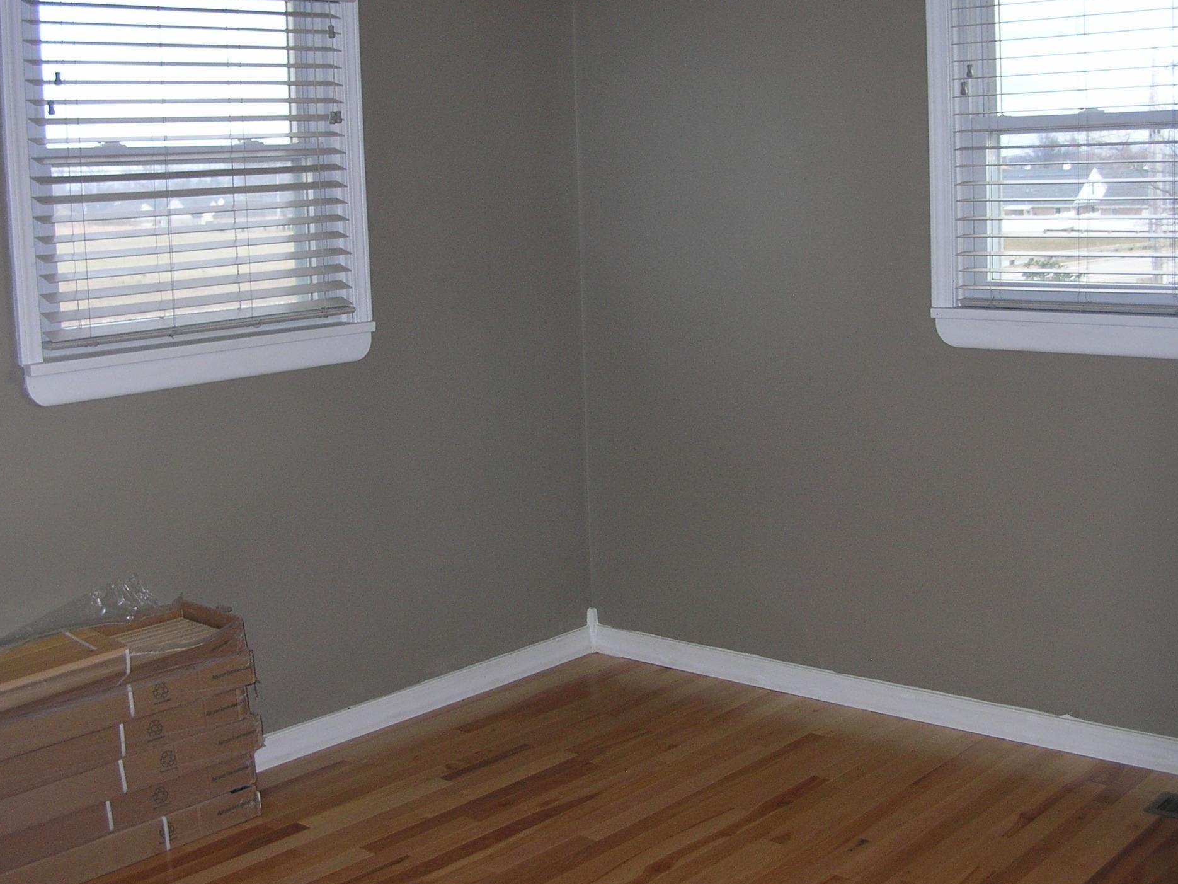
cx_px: 625
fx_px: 1498
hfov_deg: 42.9
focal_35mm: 44
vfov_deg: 32.8
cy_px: 364
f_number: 2.7
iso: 50
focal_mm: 6
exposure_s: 1/60.1
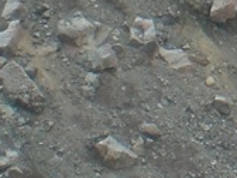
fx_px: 1547
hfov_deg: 7.7
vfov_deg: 6.4
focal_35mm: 226
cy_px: -185
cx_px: 686
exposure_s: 1/400
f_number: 4.4
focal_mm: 6.3
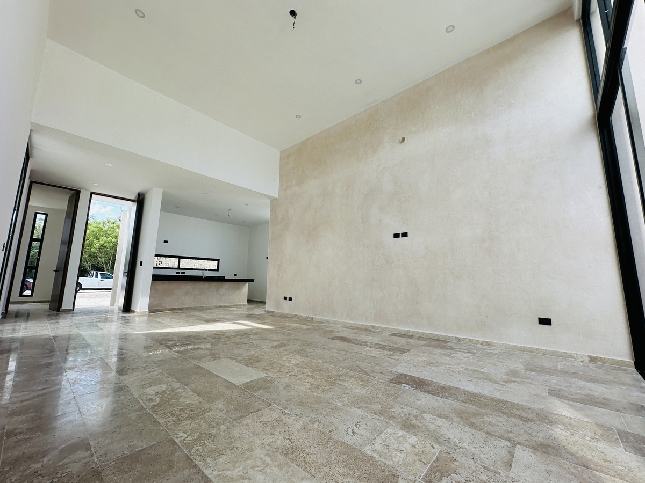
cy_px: 242
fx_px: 261
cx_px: 322
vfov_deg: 85.7
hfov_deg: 102.1
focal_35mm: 14
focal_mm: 2.22
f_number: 2.2
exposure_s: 1/220
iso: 40
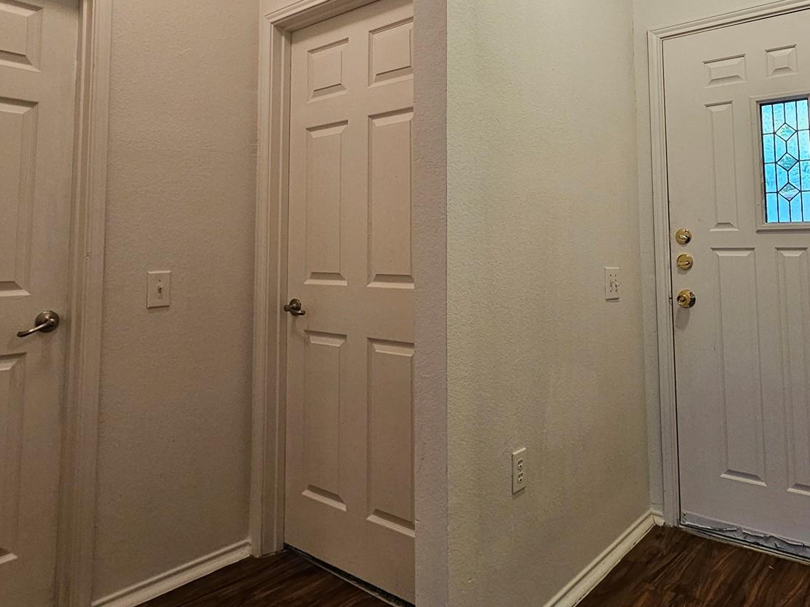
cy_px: 203
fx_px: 562
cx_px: 443
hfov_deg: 71.4
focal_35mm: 24
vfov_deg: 55.6
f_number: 2.2
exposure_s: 1/60
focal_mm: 2.2
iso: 200
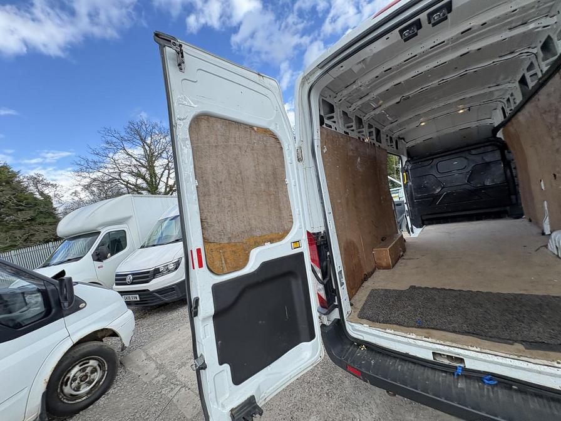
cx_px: 280
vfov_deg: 85.7
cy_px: 210
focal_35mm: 14
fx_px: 227
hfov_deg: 102.1
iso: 40
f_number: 2.2
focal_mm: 2.22
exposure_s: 1/278
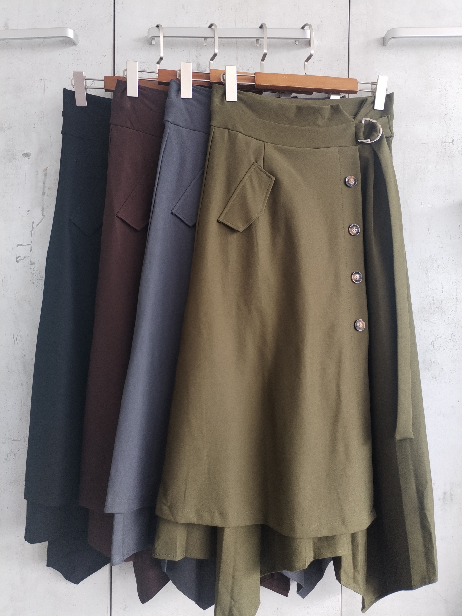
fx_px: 516
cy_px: 308
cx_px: 231
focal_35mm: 29
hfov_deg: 48.2
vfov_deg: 61.7
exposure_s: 1/50
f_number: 1.8
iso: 259
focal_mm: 4.75
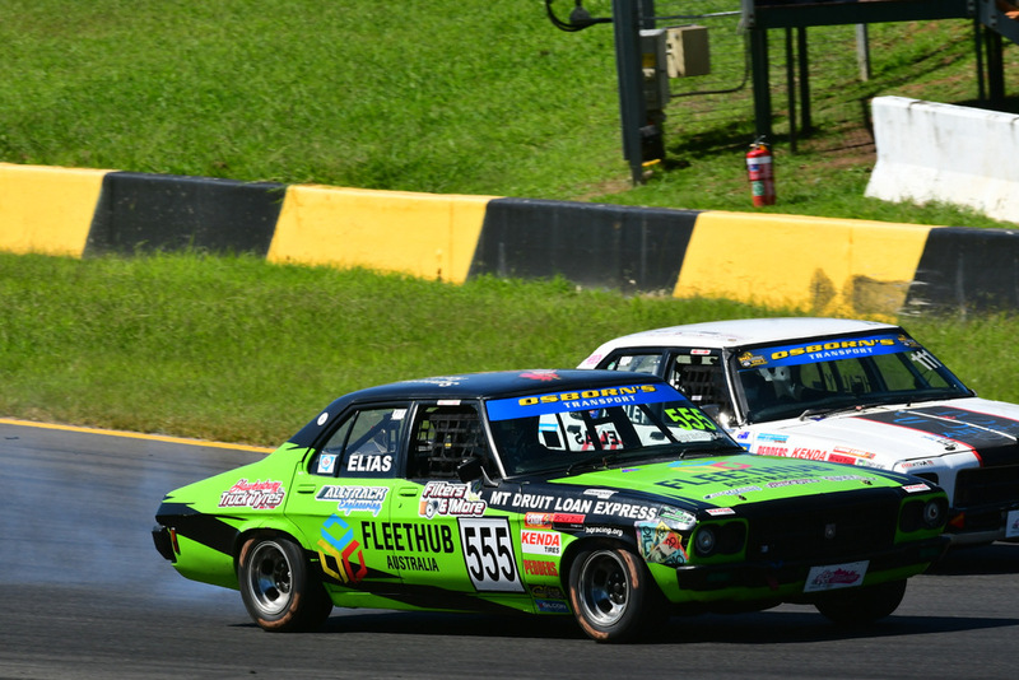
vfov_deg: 3.0
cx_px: 510
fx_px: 13166
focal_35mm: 465
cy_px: 340
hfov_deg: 4.4
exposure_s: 1/640
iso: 500
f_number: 13
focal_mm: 310
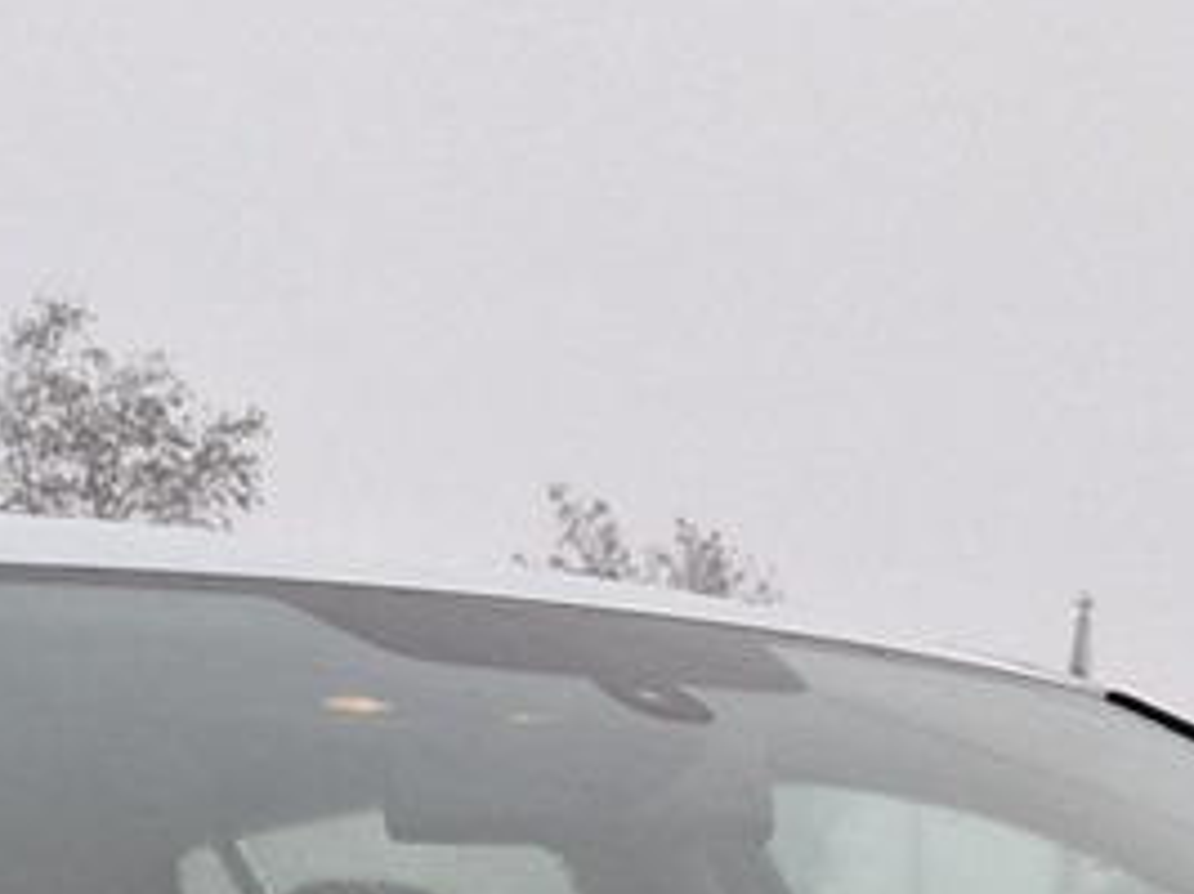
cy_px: 2217
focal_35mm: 124
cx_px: 1029
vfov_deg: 10.2
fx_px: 4275
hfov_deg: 15.7
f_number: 1.8
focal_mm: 5.54
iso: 64
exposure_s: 1/100
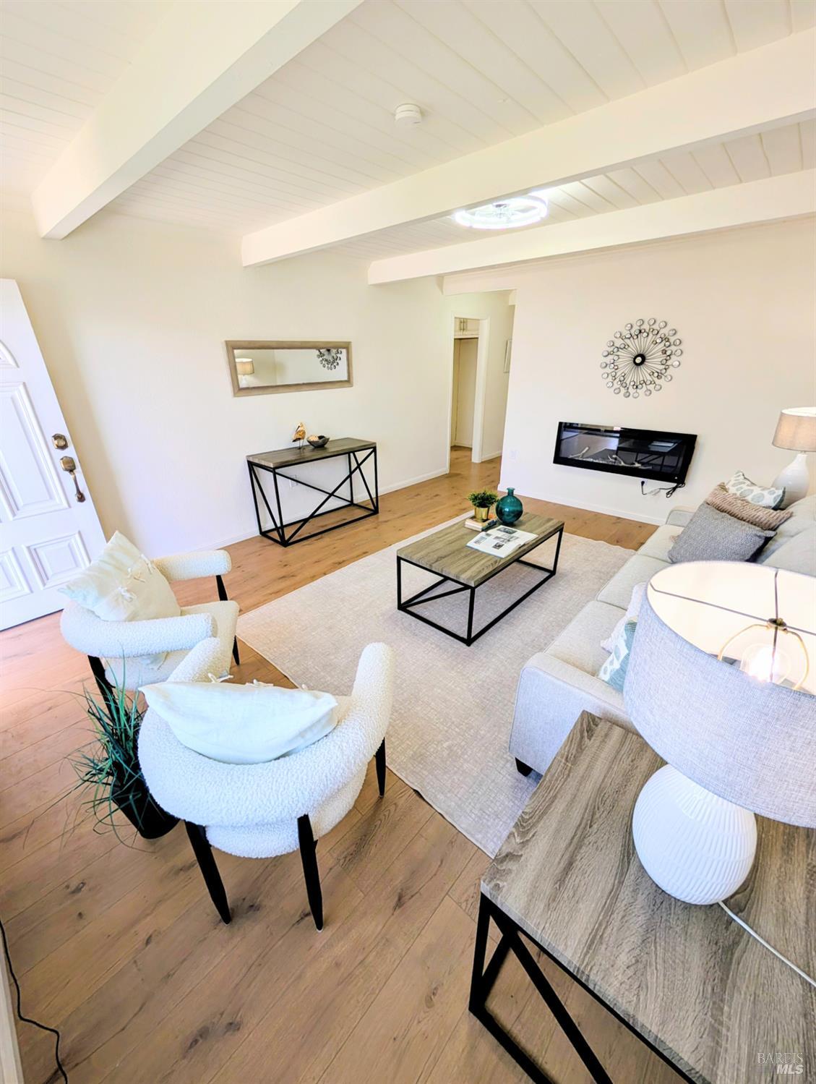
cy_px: 542
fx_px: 376
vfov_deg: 110.4
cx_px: 408
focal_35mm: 12
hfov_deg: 94.7
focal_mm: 2.02
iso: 51
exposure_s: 1/209
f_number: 1.7
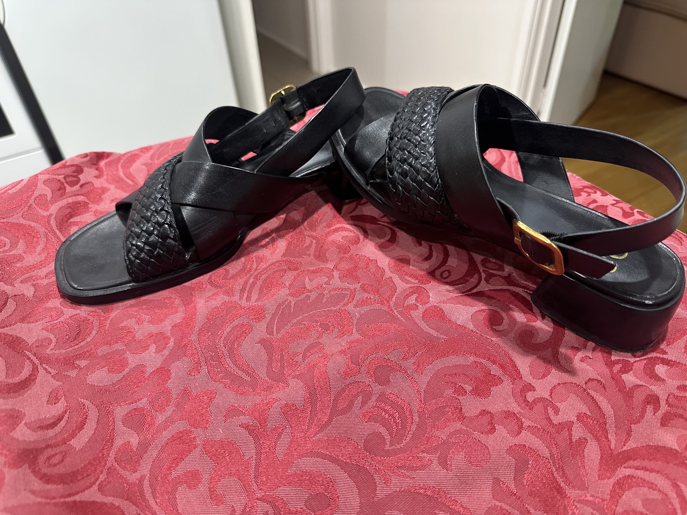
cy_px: 258
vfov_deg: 56.8
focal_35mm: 24
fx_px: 476
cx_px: 344
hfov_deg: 71.6
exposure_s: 1/50
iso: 320
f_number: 1.78
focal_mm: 6.86
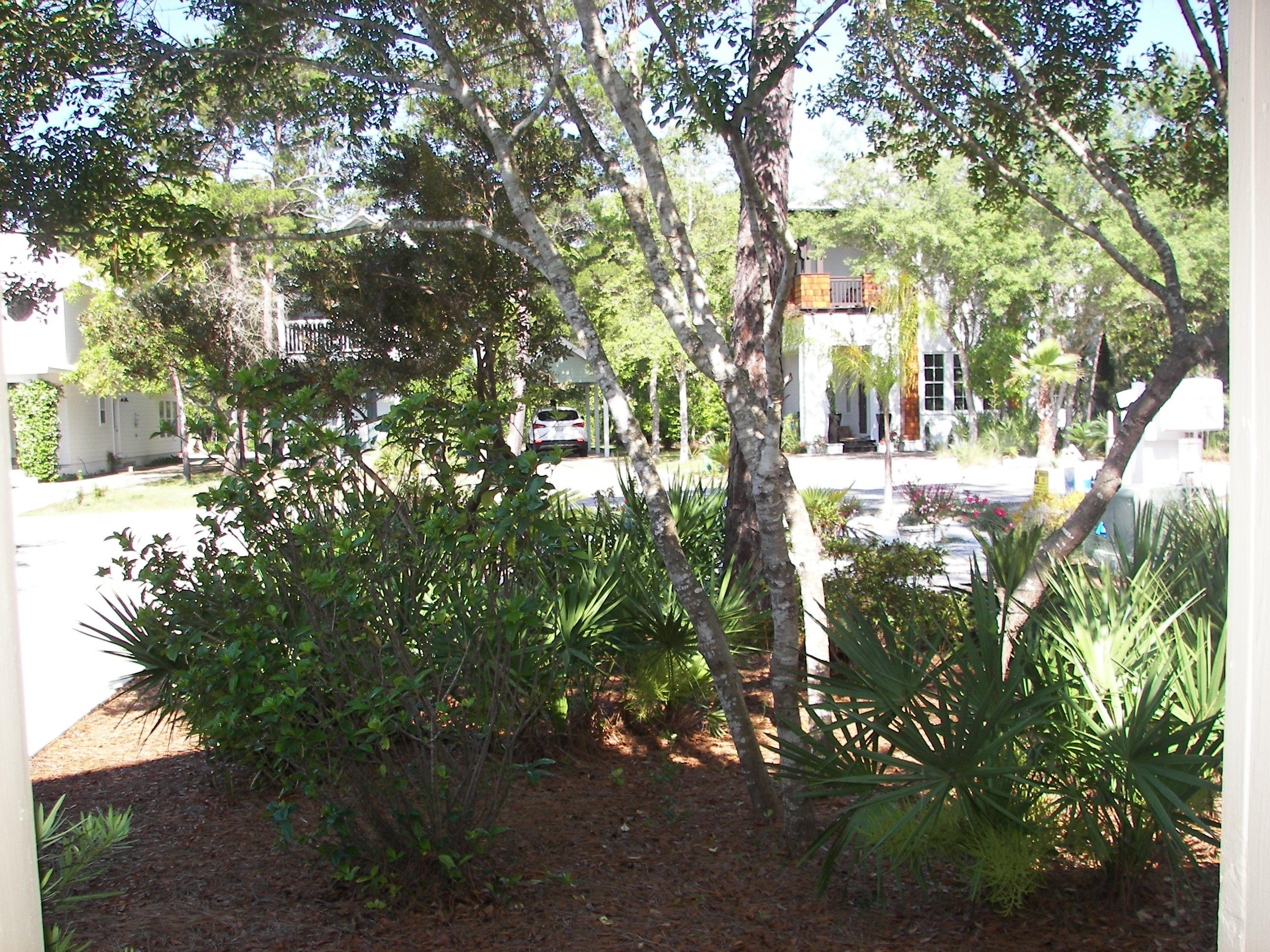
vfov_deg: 39.7
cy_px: 476
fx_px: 1321
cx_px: 635
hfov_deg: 51.4
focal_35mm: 36
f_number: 2.8
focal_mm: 6
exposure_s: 1/200
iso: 50
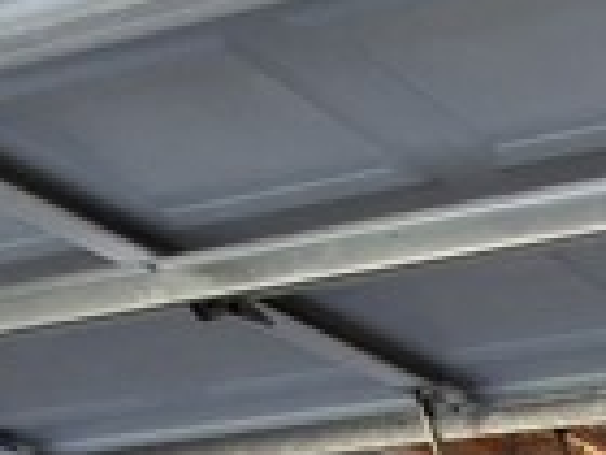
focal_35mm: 73
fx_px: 1278
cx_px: 1125
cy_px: 997
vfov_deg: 15.0
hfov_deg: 19.2
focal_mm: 1.64
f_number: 2.2
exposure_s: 1/60
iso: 40
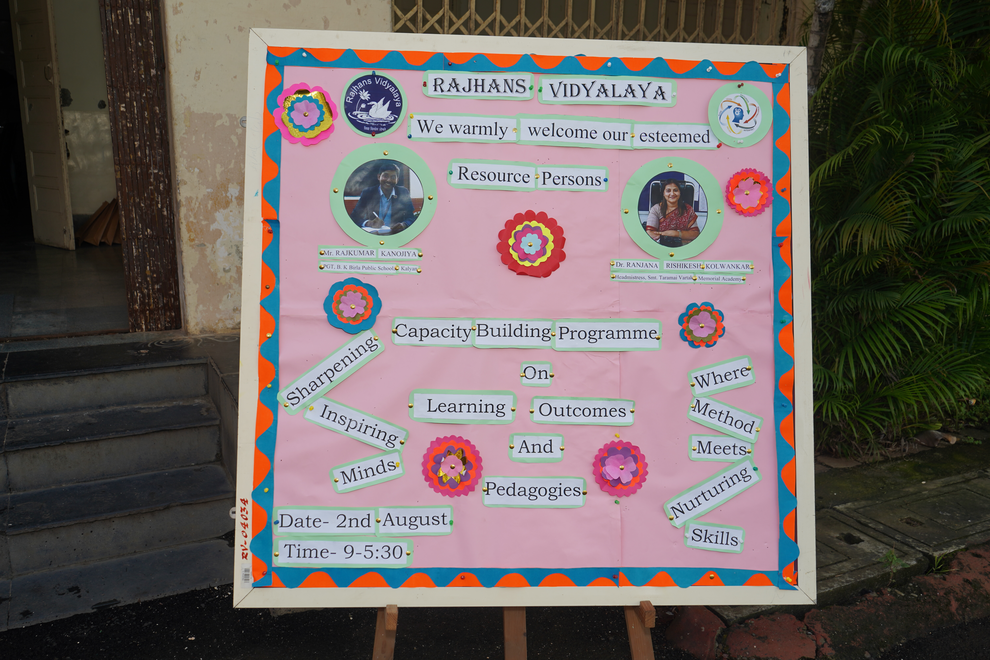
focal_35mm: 30
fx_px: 825
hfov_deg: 61.9
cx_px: 495
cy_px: 330
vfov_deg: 43.6
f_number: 6.3
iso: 100
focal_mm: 30
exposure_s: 1/250
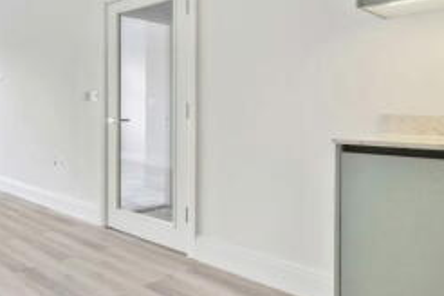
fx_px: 382
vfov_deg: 42.0
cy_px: 113
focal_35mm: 31
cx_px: 51
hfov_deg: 53.4
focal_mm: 16
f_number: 8
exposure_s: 1/15
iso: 320
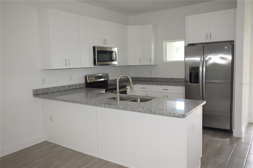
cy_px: 84
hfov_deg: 61.9
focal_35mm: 30
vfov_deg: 43.6
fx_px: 211
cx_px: 126
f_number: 5.6
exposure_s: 1/125
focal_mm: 20
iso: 800
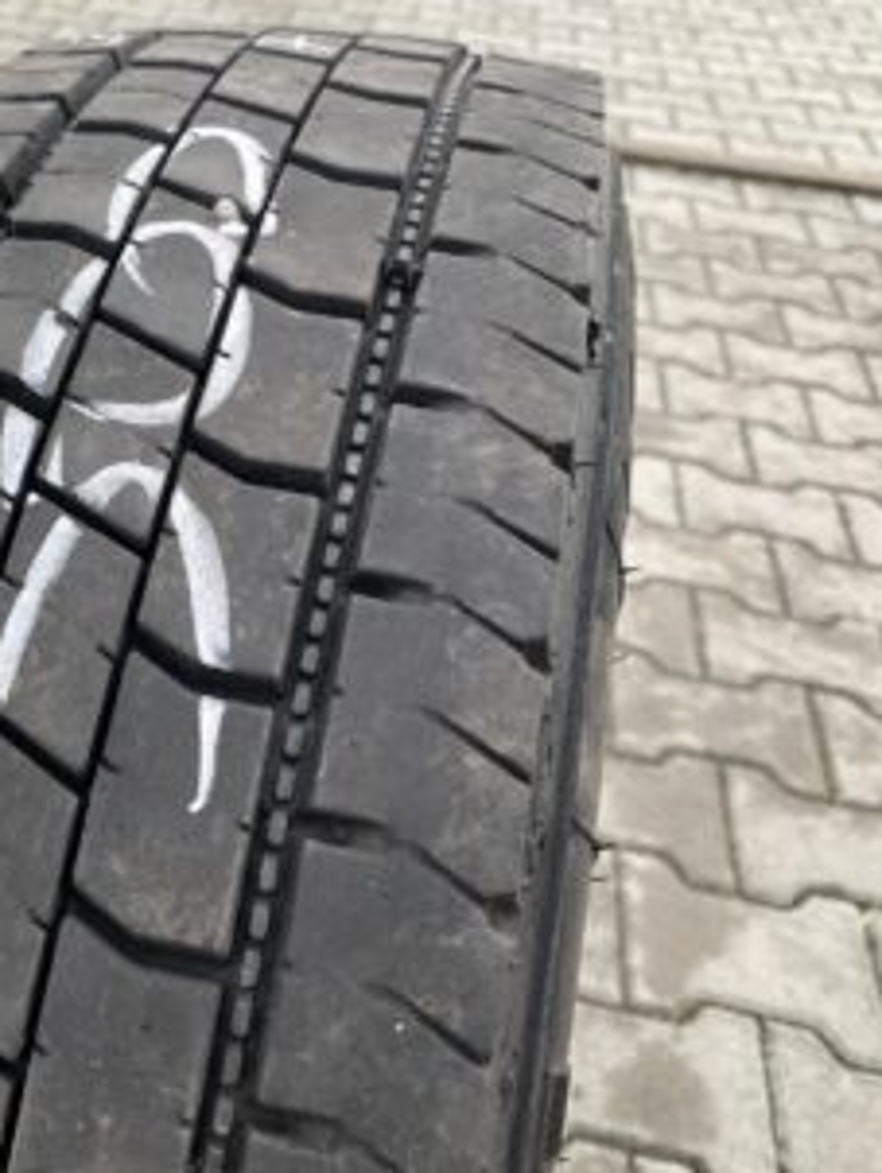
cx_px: 136
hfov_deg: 36.9
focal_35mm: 37
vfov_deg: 50.1
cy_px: 565
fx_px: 1255
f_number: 1.8
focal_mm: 4.25
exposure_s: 1/121
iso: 80
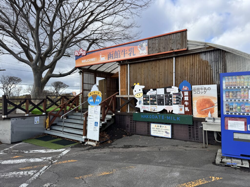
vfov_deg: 56.8
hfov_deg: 71.6
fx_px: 173
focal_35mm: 24
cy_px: 94
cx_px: 125
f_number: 1.78
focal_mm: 6.76
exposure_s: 1/1721
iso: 80
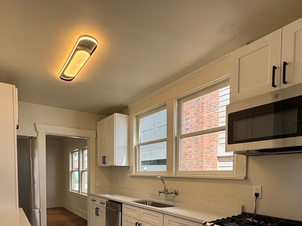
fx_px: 201
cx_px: 139
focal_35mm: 23
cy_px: 179
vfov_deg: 55.0
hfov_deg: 73.8
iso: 40
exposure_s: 1/120
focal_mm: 2.22
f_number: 2.2
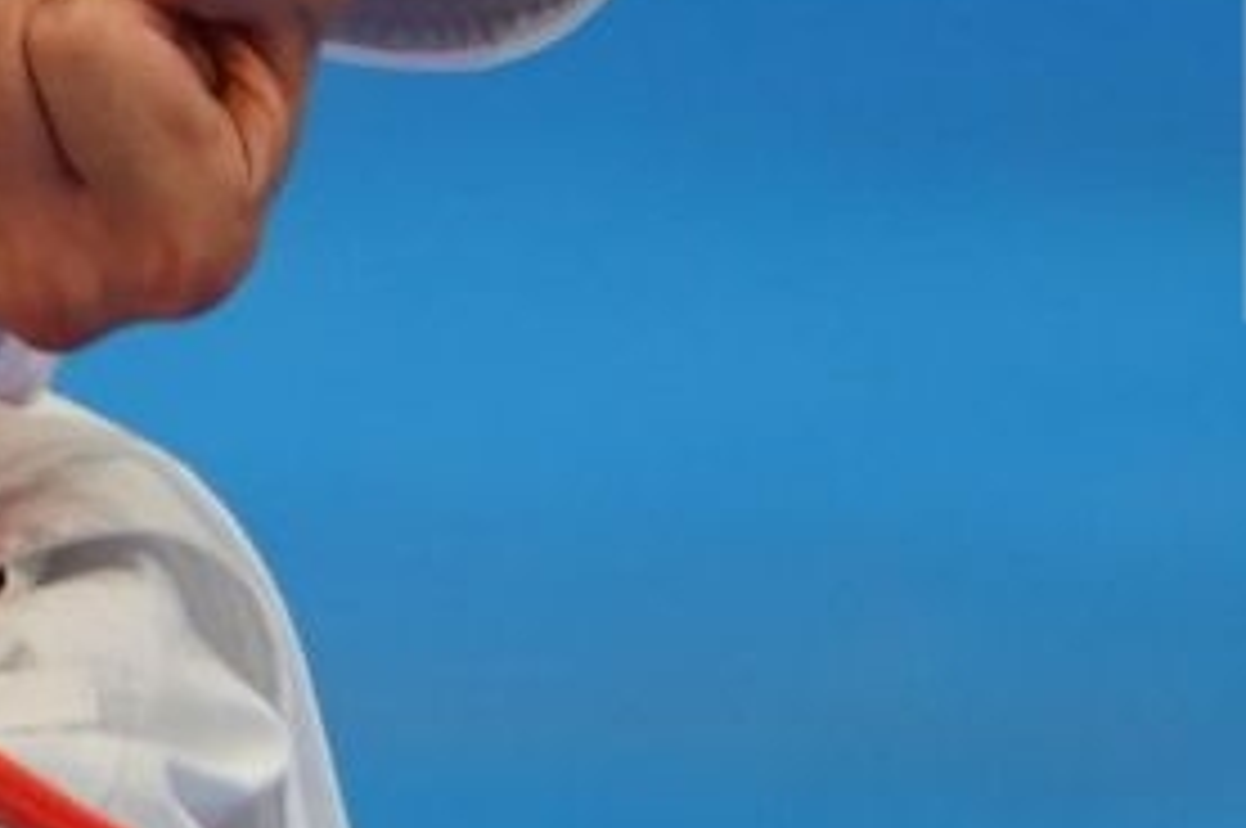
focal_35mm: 1952
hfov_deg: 1.1
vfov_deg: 0.7
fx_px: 67481
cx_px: -1385
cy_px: -1688
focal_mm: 200
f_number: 2.8
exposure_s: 1/400
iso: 800
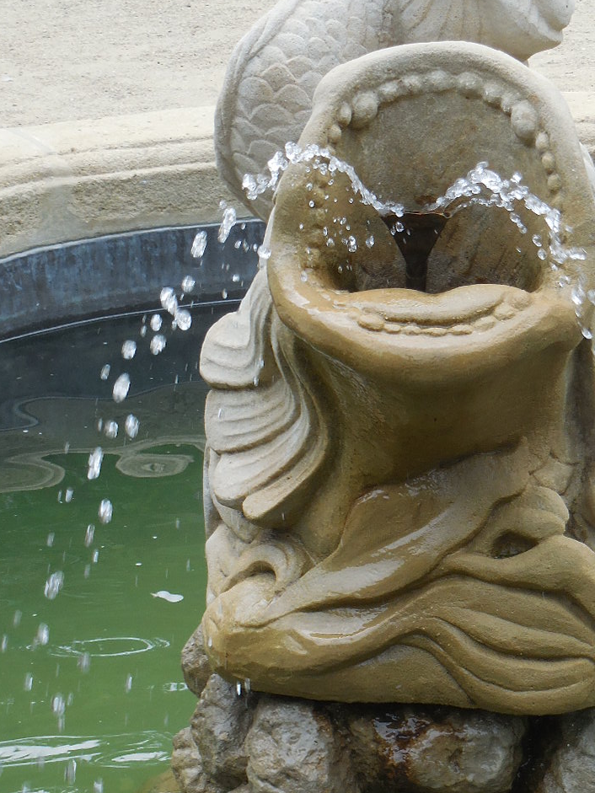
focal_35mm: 119
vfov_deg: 16.5
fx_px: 2727
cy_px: 530
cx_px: 487
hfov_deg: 12.4
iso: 125
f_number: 4.7
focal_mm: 12.6
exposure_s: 1/320
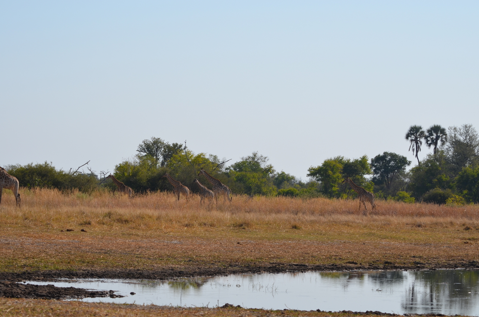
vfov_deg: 9.0
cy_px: 159
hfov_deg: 13.6
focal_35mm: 151
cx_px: 240
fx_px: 2005
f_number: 9
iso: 100
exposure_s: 1/320
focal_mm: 100
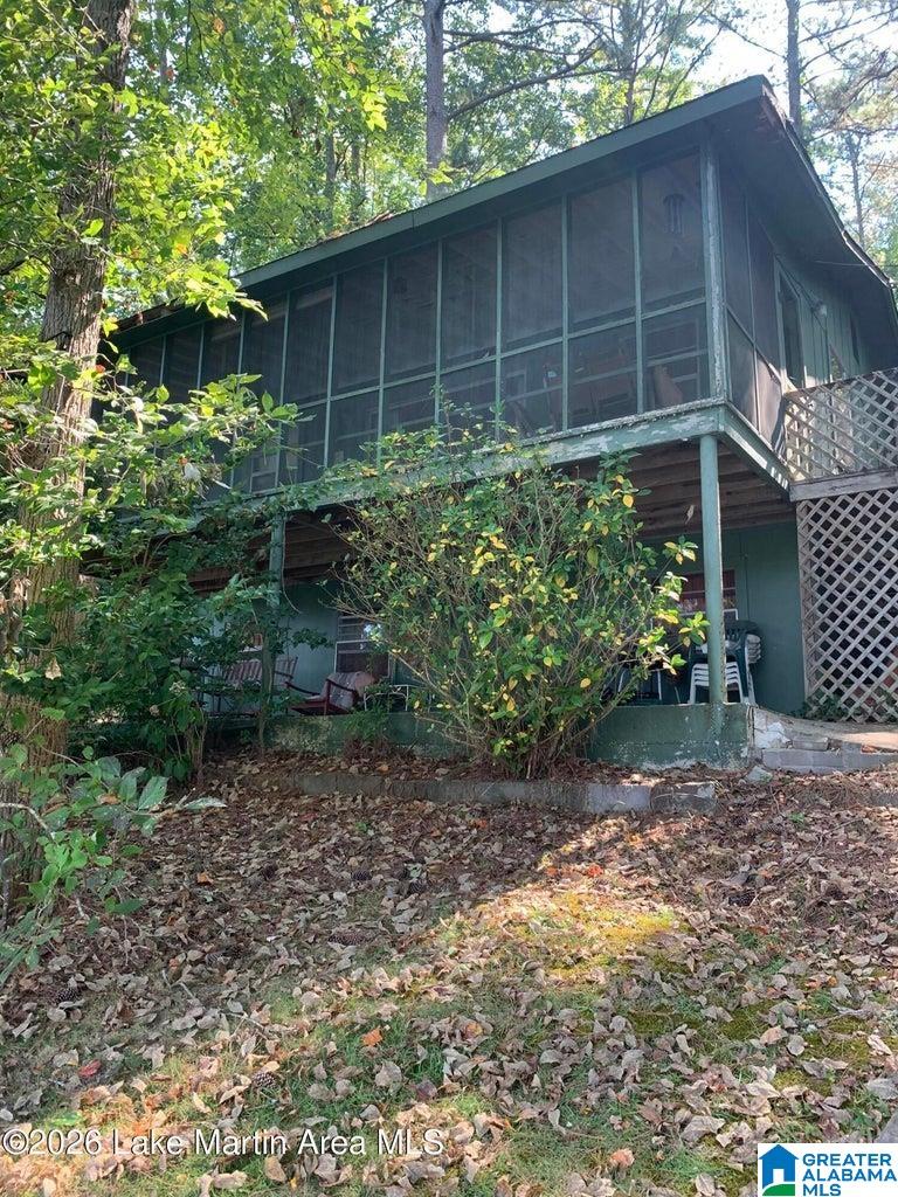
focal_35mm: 26
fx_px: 899
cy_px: 598
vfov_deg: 67.3
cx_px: 449
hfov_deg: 53.1
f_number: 1.8
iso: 64
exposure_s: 1/121
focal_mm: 4.25
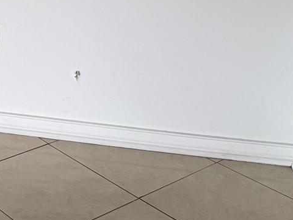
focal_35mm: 80
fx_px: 677
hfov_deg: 22.6
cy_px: -41
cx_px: -51
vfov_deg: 17.6
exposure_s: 1/120
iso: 100
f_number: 1.78
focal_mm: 6.76
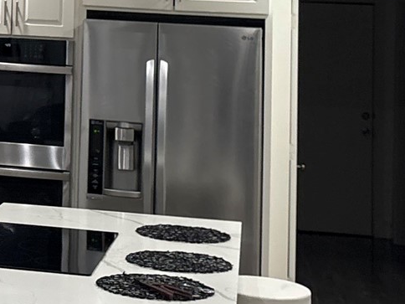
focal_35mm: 110
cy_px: -134
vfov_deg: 12.8
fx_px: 1287
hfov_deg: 17.1
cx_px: -83
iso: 160
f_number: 1.6
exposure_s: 1/120
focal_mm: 5.96
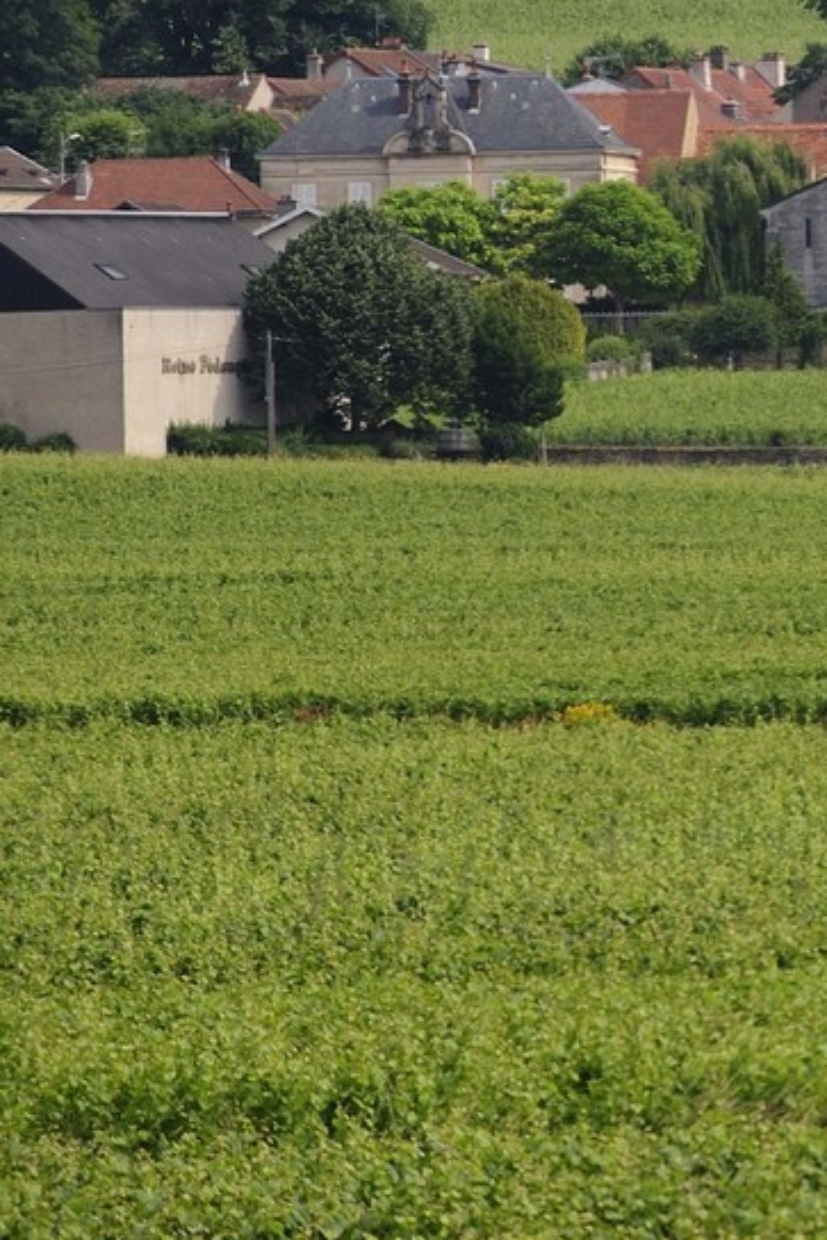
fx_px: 20247
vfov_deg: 3.5
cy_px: 150
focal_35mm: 588
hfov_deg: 2.3
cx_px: 1793
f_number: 8
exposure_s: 1/320
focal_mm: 200
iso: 200
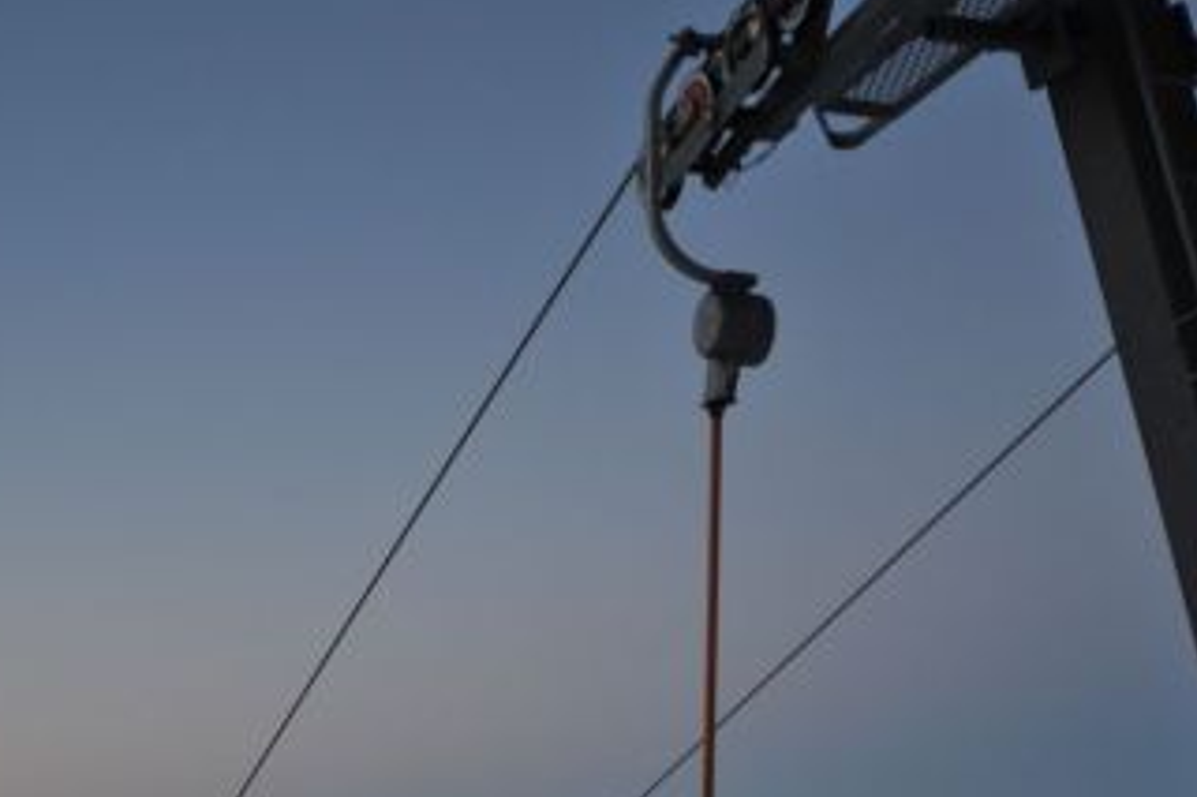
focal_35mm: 63
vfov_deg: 21.4
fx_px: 2094
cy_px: 567
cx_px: 602
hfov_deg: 31.9
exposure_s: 1/40
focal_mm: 28
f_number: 3.8
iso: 320
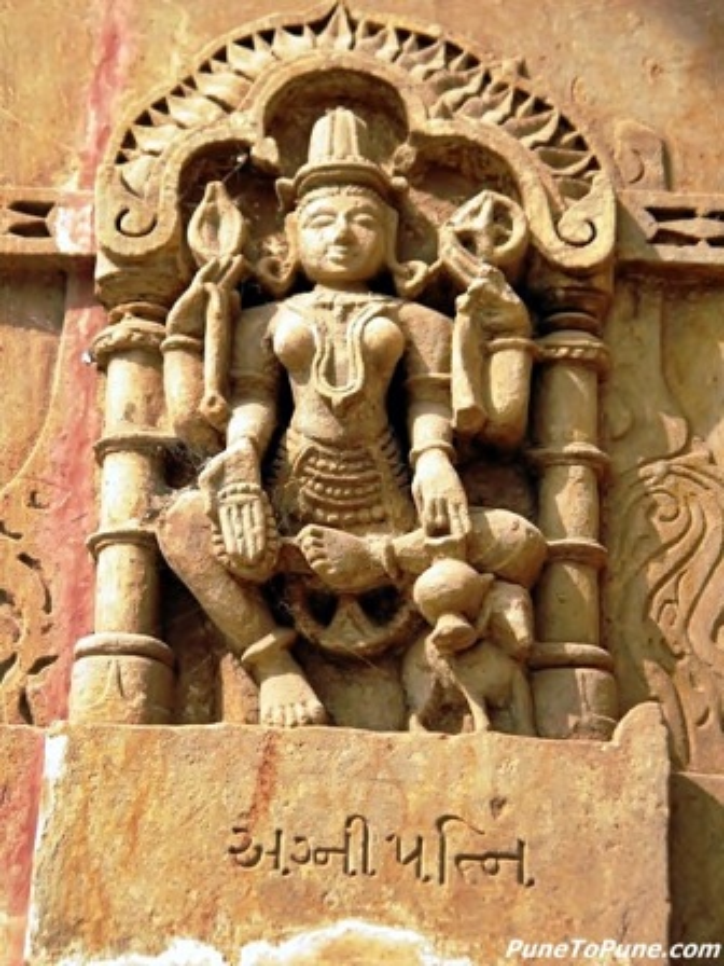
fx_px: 2315
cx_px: 362
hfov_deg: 17.8
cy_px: 483
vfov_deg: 23.6
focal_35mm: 83
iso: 112
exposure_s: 1/500
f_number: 4.5
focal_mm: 15.1
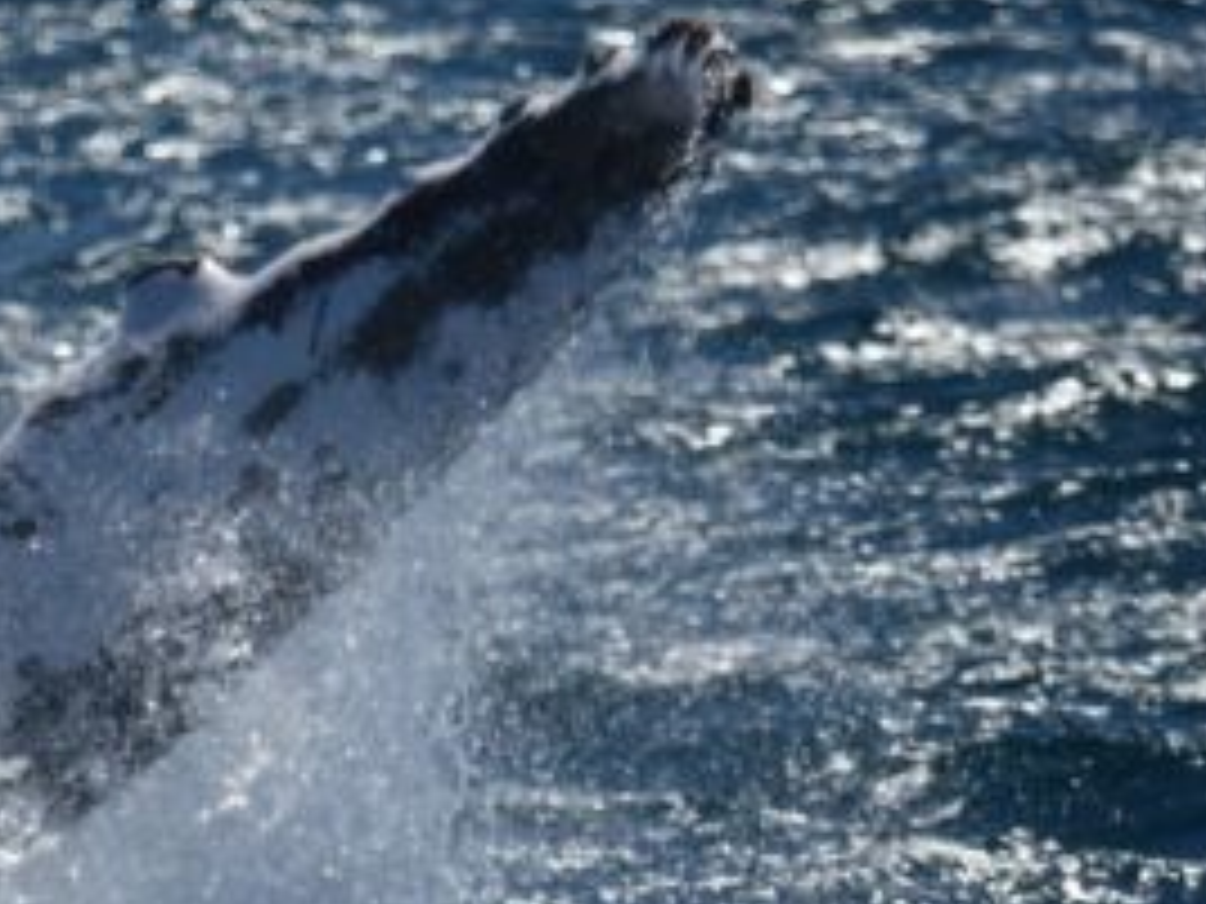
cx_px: -306
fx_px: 42051
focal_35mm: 1207
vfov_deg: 1.2
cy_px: 569
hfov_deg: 1.6
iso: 560
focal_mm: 420
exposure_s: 1/8000
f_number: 6
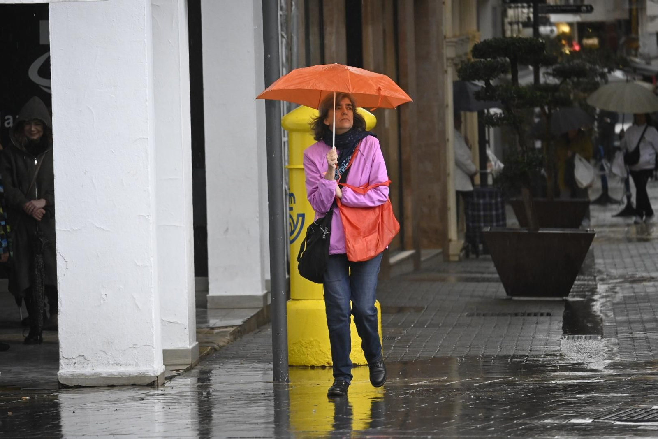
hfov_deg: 7.4
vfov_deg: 5.0
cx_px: 329
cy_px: 220
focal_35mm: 278
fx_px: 5072
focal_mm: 185
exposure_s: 1/320
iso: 2500
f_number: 5.6
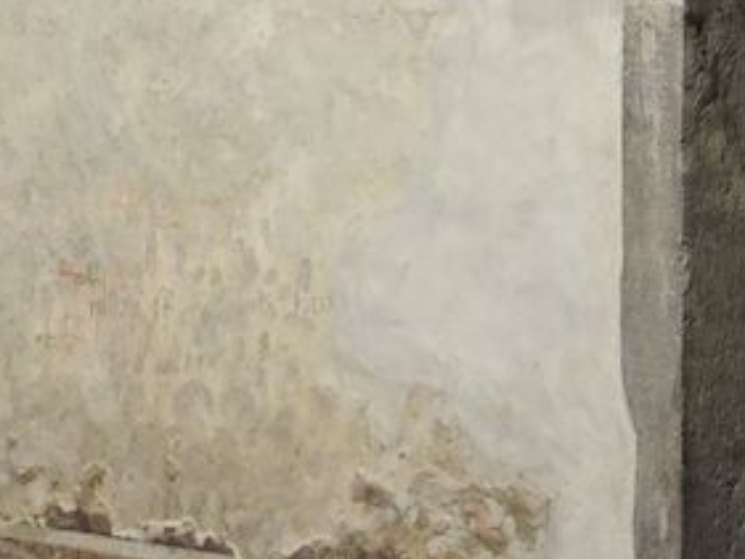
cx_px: -835
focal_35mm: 175
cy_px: 280
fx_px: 3768
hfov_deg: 10.3
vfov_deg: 8.5
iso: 1600
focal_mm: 40
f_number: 8
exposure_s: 1/60
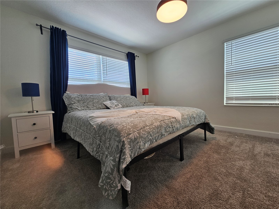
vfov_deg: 89.9
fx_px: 105
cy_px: 104
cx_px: 140
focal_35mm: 13
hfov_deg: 106.2
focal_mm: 2.2
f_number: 2.2
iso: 64
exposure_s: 1/106
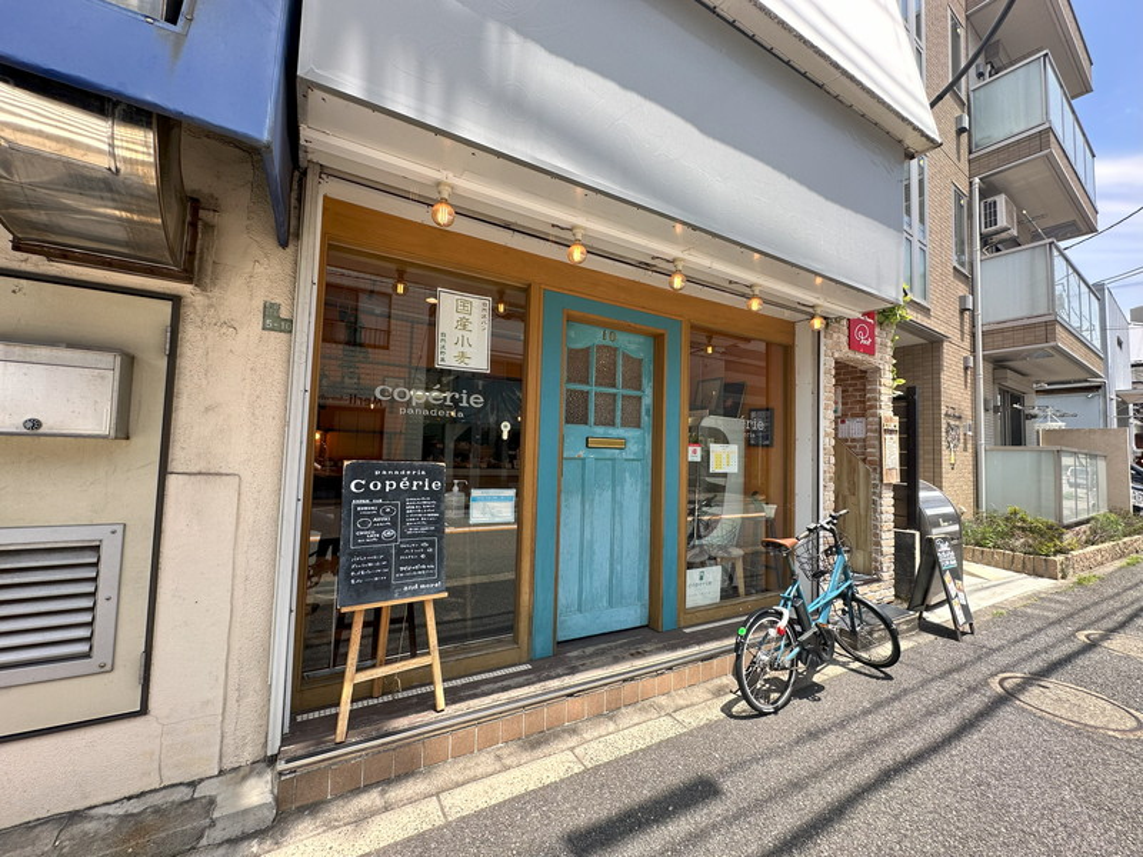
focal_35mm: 14
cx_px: 572
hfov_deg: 102.1
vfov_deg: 85.7
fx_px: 462
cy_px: 428
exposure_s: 1/421
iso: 40
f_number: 2.2
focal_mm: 2.22
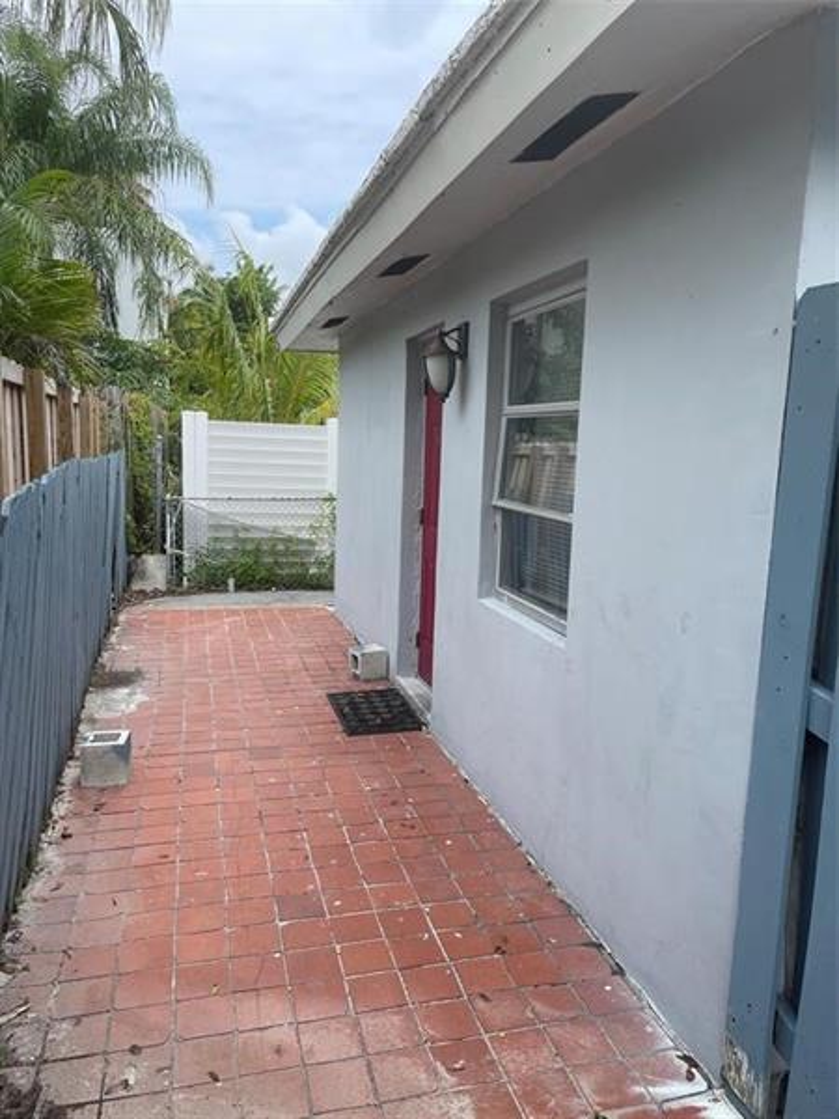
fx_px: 840
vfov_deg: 67.3
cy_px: 560
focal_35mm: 26
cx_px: 420
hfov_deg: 53.1
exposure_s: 1/1175
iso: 32
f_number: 1.6
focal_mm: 5.1
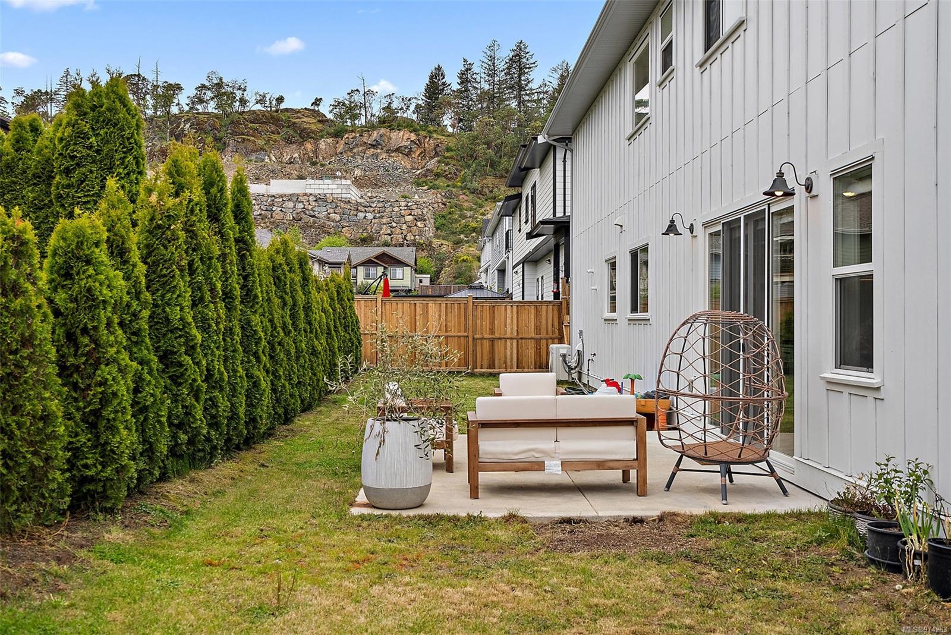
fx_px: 925
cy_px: 318
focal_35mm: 35
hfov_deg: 54.4
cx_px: 476
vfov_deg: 37.9
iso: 320
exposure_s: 1/100
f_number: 7.1
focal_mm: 35
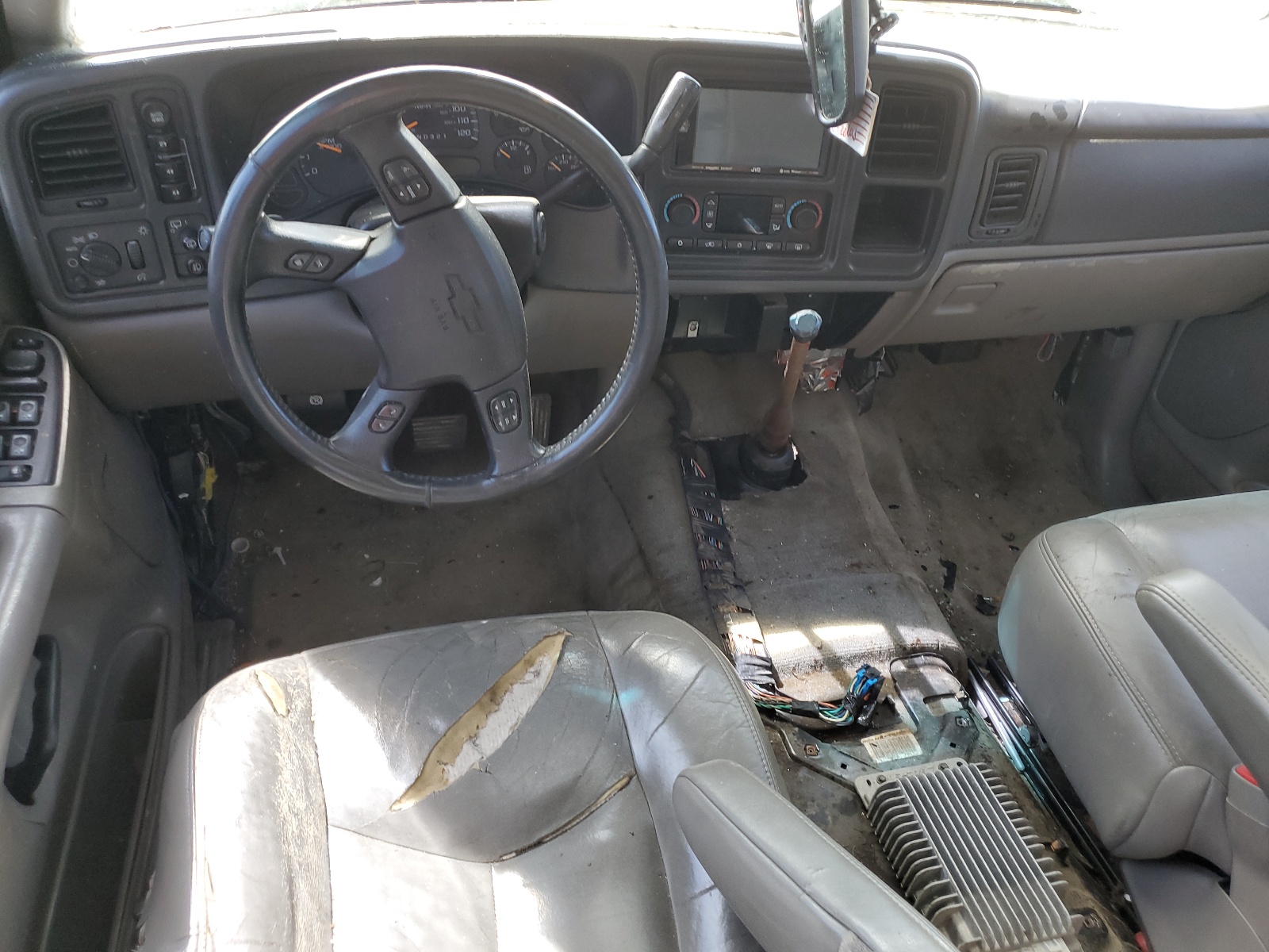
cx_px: 634
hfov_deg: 67.3
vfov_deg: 53.1
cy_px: 476
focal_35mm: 26
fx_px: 953
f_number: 1.5
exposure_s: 1/60.2
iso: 60
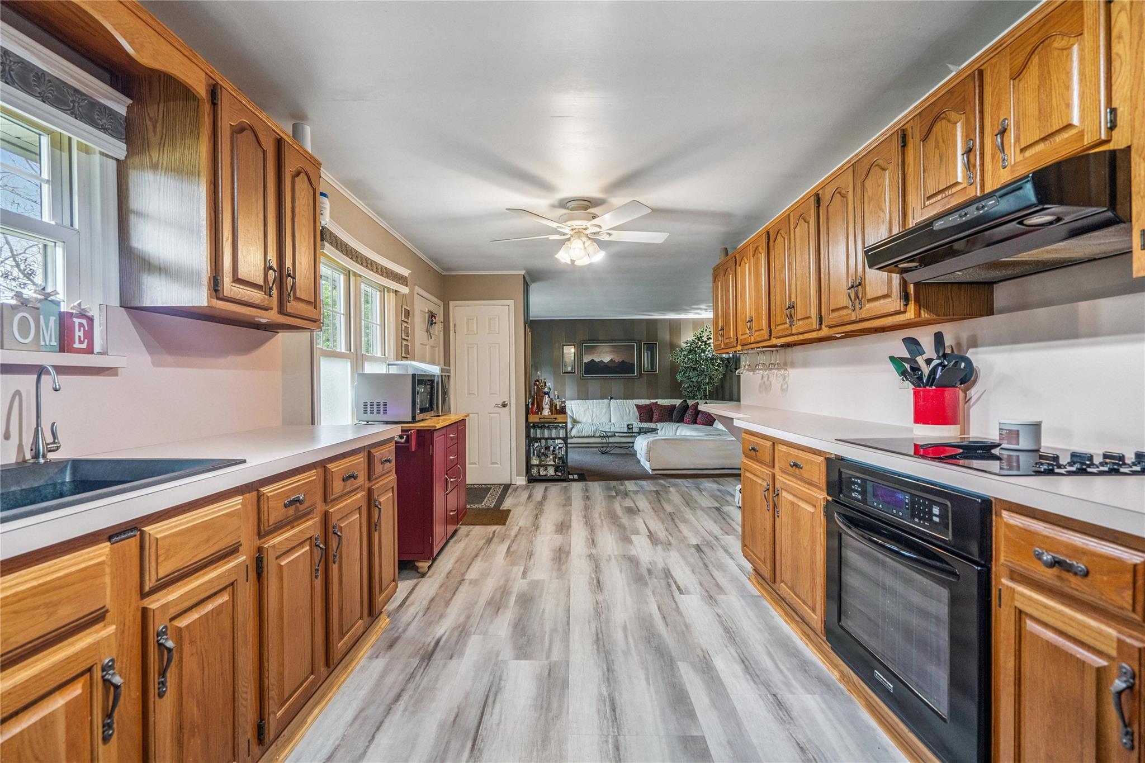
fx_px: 509
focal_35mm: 16
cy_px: 382
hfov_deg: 96.7
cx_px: 572
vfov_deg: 73.7
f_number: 5.6
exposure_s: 1/80
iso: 1250
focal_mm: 16
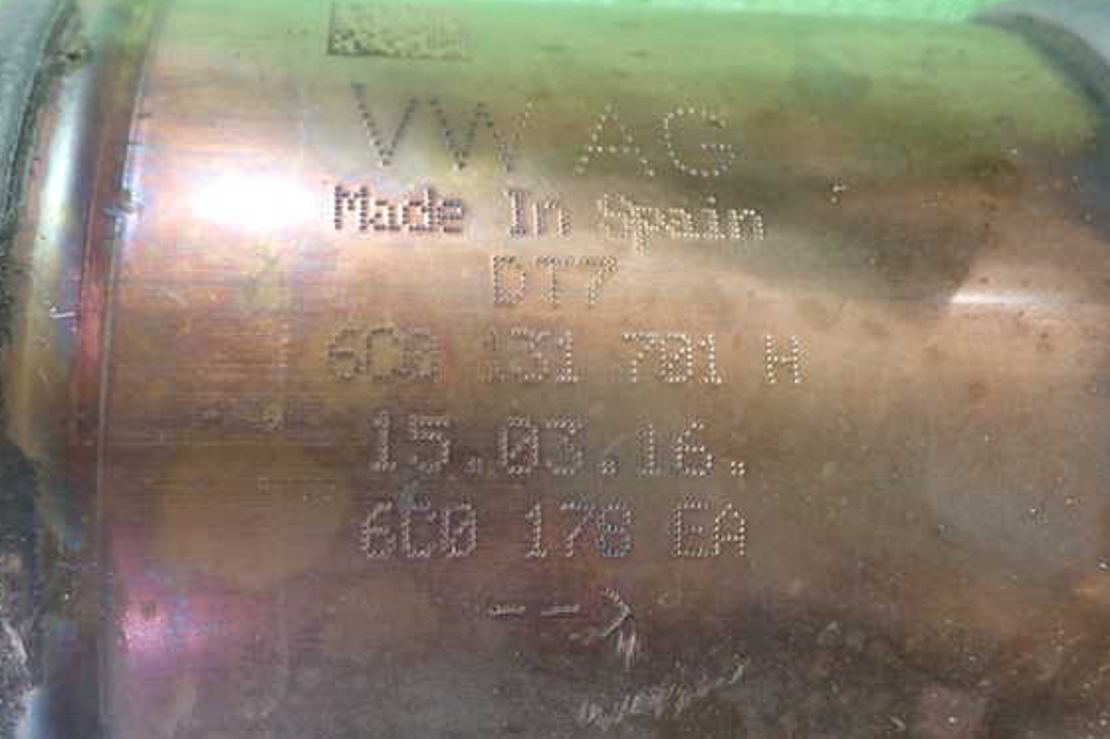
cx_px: 517
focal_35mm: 39
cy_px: 369
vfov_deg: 34.2
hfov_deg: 49.5
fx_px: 1202
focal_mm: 6.42
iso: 500
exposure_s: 1/30
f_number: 2.6
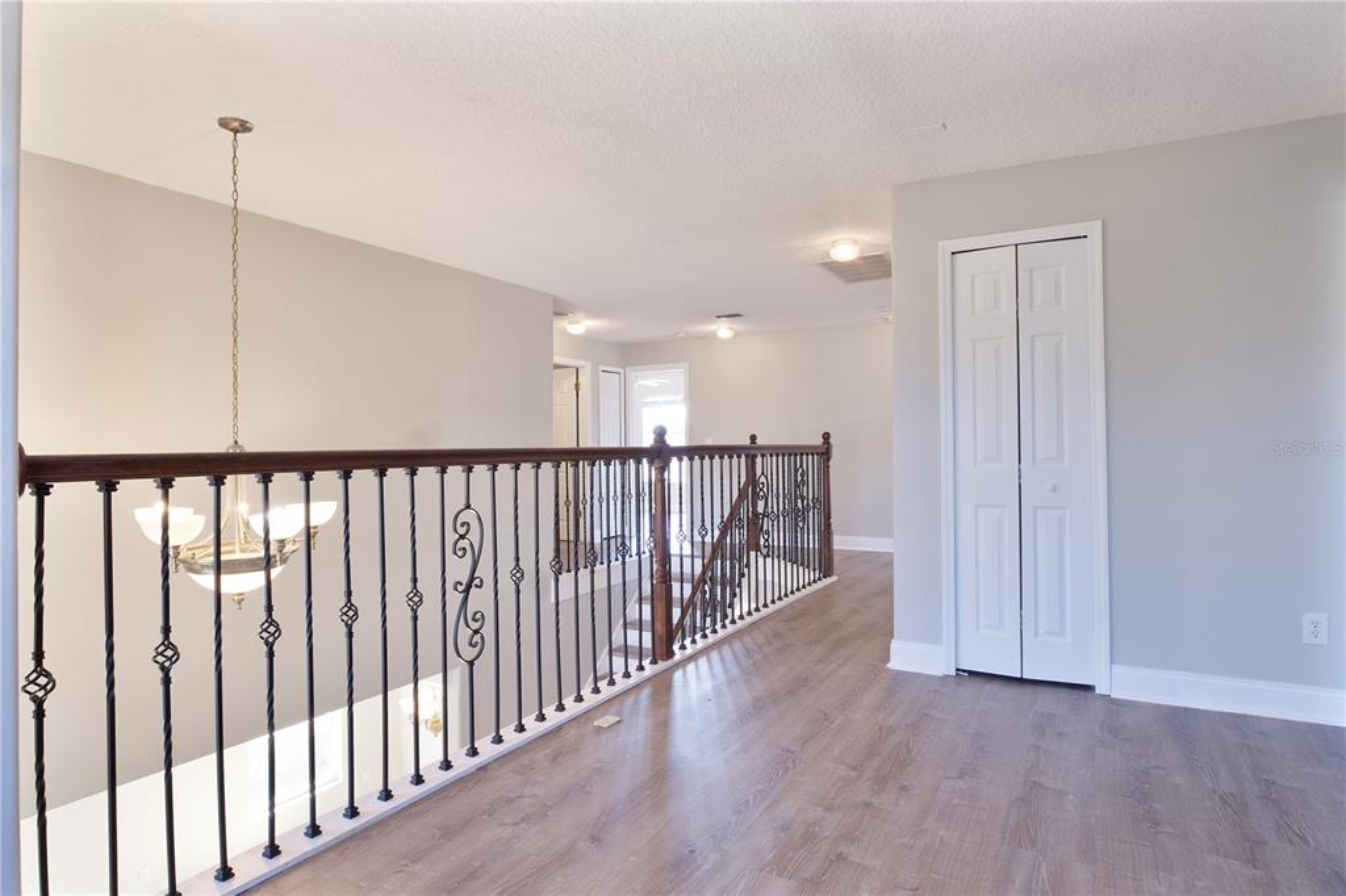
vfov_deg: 63.2
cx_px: 673
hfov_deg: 85.4
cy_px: 448
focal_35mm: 20
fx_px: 729
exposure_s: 6
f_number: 7.1
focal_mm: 13
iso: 100
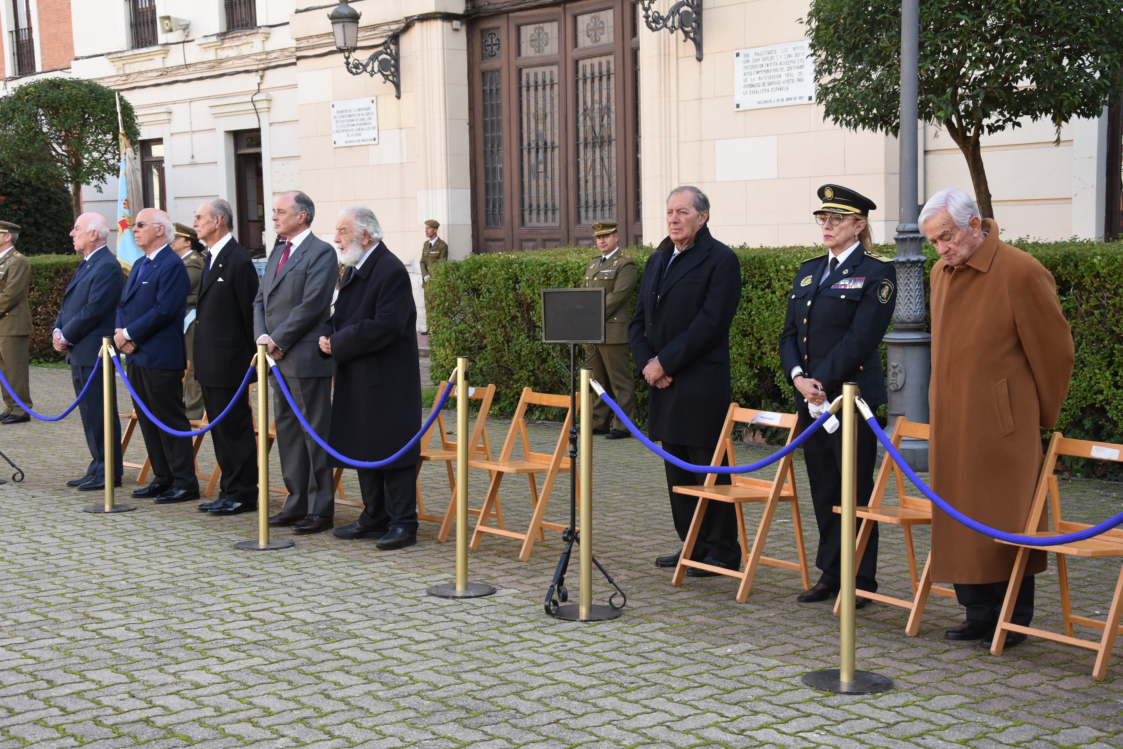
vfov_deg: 25.8
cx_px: 562
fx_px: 1638
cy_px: 374
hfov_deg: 37.9
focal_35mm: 52
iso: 400
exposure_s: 1/250
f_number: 6.3
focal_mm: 35
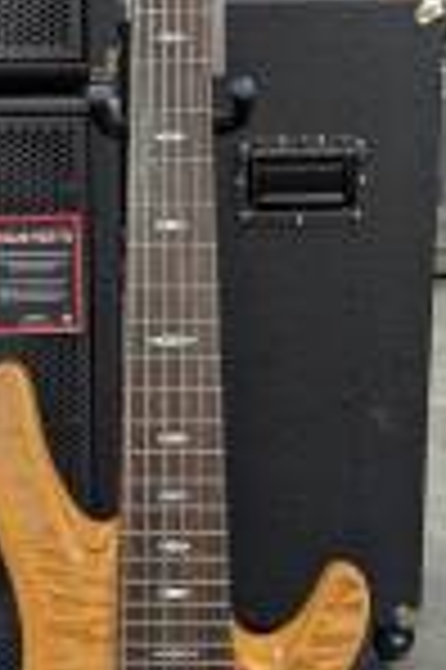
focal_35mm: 67
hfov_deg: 20.2
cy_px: 351
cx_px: 155
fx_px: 1248
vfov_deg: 30.1
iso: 127
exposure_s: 1/60
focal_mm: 6.81
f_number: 1.85
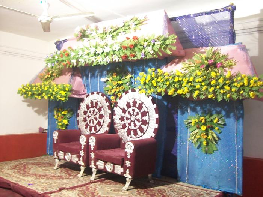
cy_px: 98
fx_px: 274
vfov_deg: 39.7
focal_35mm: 36
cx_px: 132
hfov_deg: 51.4
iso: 160
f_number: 2.7
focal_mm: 6
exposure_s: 1/15
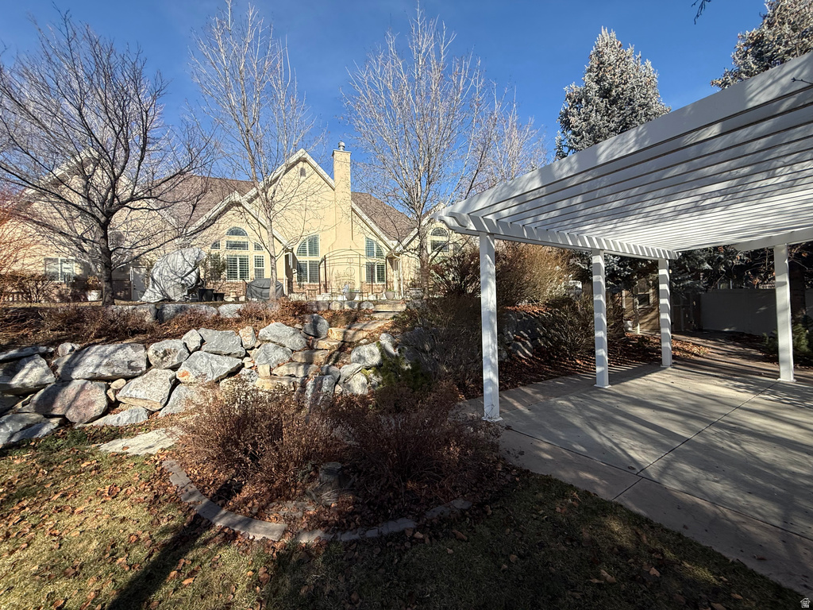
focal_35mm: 14
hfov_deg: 102.1
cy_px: 305
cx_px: 406
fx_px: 329
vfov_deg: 85.7
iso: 50
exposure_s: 1/1431
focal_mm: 2.22
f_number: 2.2
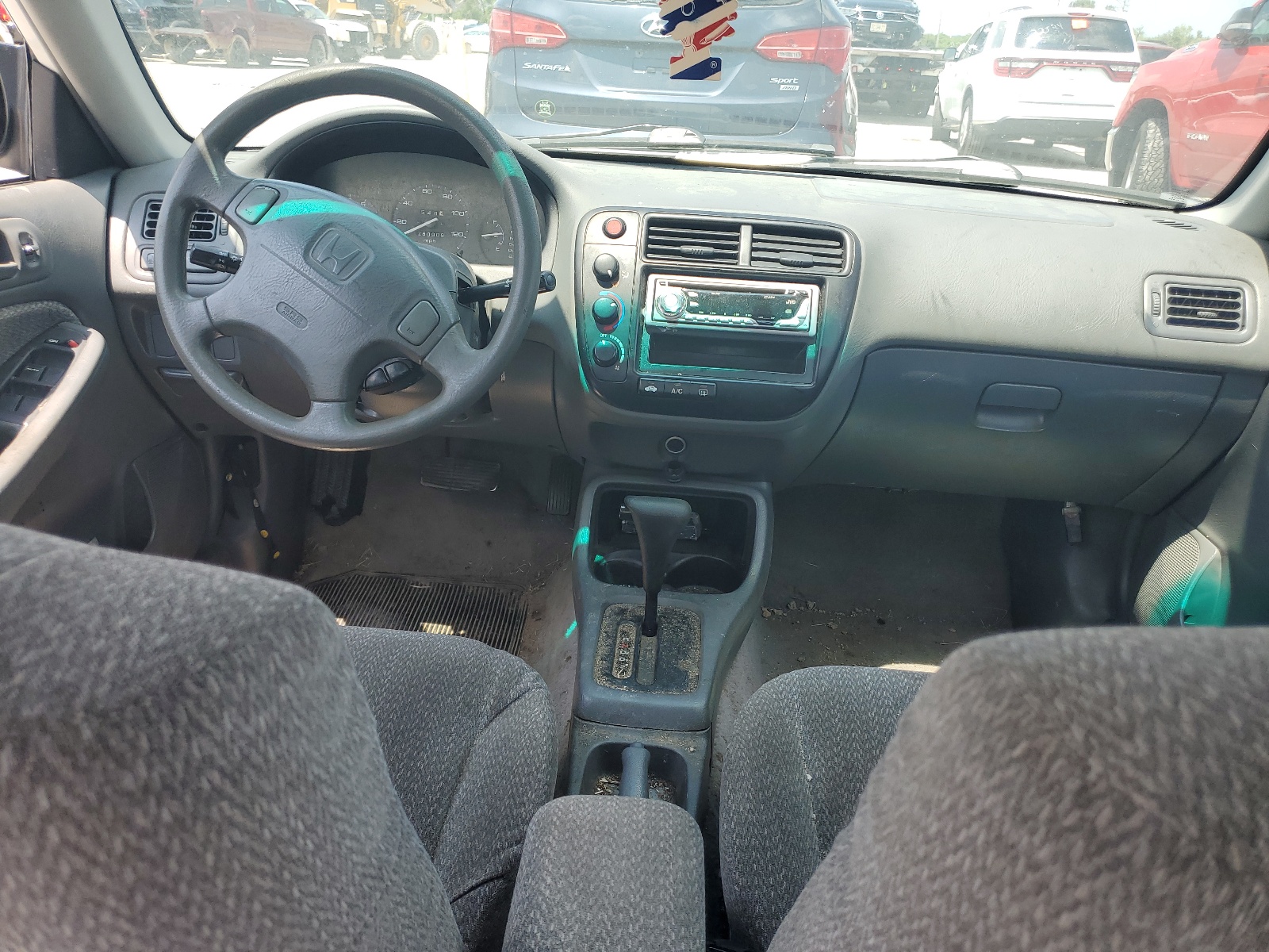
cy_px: 476
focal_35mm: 26
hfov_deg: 67.3
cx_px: 634
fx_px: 953
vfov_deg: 53.1
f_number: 1.5
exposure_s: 1/526
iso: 50
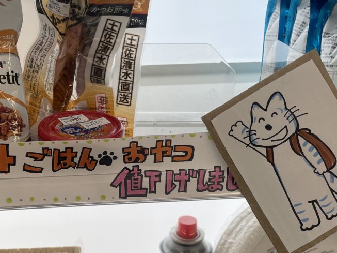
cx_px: 120
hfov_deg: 37.2
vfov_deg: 28.1
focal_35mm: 51
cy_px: 192
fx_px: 496
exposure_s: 1/225
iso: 32
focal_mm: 4.2
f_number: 1.6
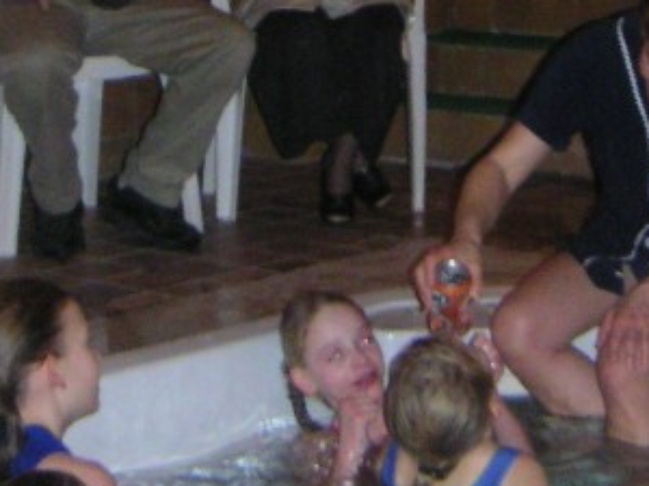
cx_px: 294
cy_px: 60
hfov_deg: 18.9
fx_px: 1950
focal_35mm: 104
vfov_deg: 14.1
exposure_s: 1/45
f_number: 2.9
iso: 200
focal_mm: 5.1
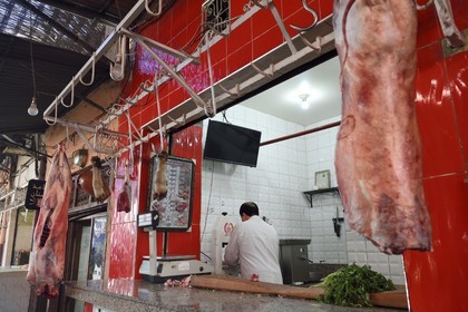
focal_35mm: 29
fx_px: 377
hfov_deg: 63.7
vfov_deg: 45.0
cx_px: 234
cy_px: 156
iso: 800
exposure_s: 1/50
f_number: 6.3
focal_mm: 29
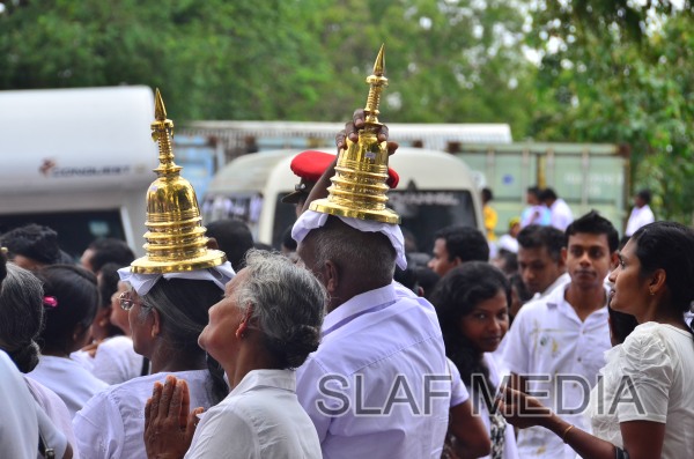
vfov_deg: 6.1
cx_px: 347
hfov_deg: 9.2
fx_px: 4327
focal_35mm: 225
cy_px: 230
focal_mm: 150
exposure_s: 1/160
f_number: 9
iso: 500
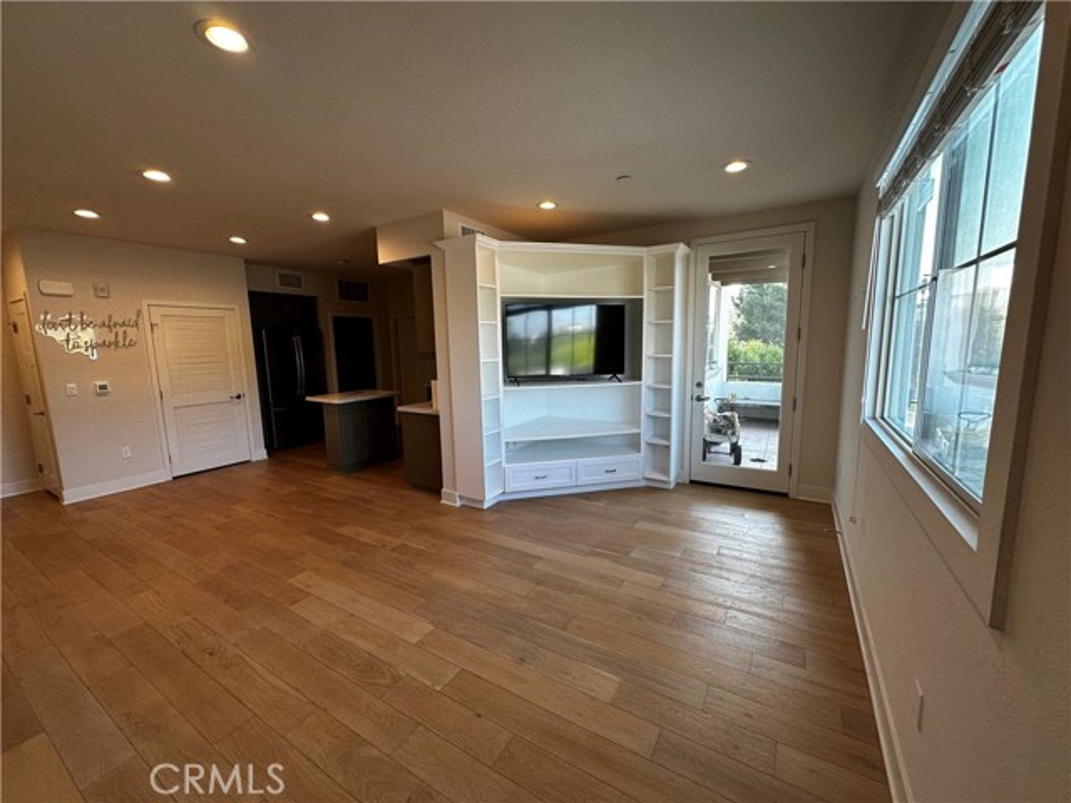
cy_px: 402
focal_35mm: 14
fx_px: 433
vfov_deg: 85.7
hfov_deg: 102.1
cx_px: 536
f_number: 2.2
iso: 100
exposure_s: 1/120
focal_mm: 2.22
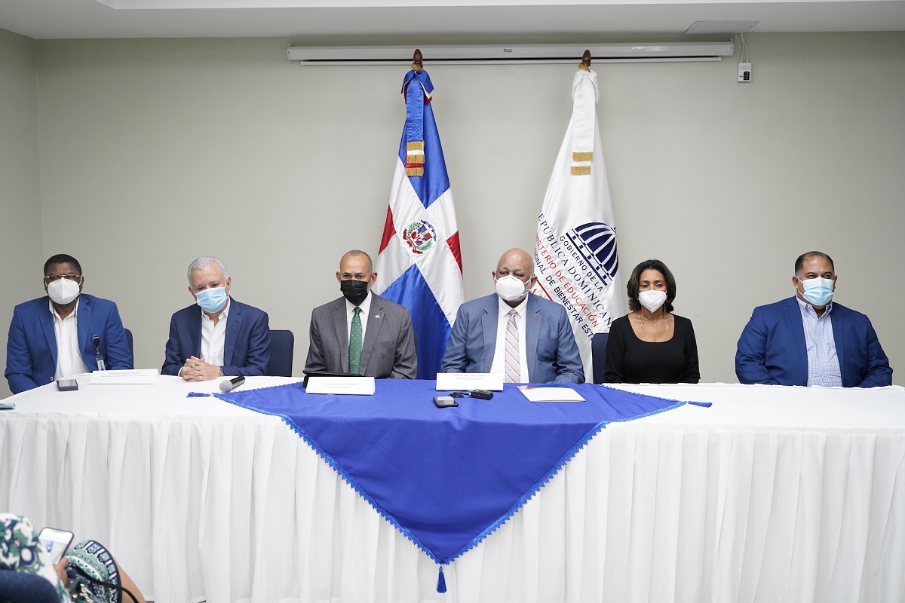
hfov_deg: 50.7
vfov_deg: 35.1
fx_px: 955
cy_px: 302
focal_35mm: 38
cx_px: 452
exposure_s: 1/500
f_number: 3.2
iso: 2500
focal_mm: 38
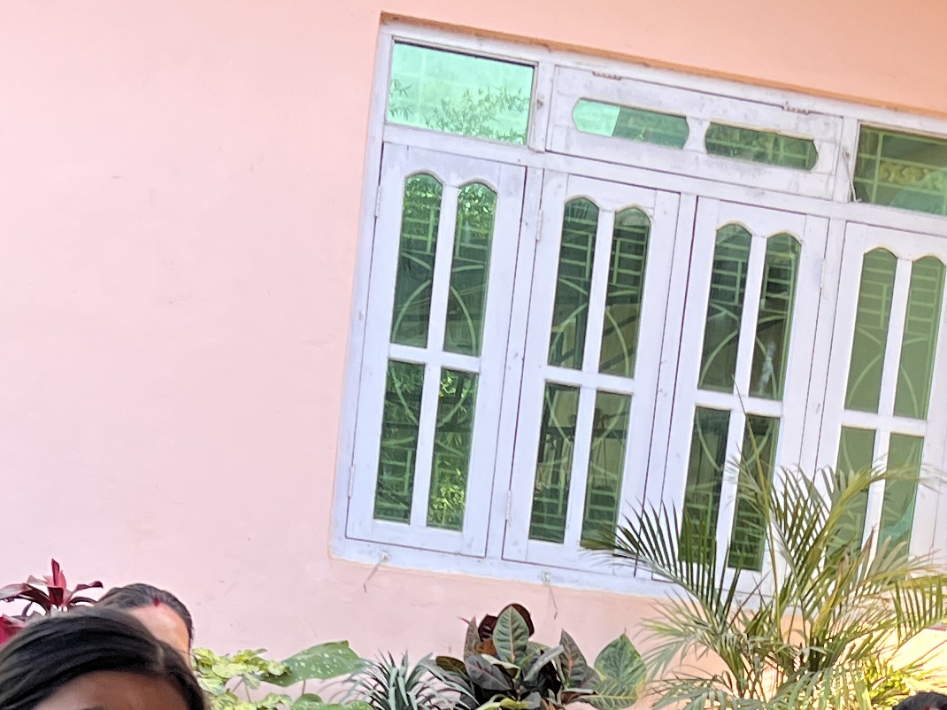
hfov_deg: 19.9
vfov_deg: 14.4
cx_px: 687
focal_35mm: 98
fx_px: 2680
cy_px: 930
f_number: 1.5
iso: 50
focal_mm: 5.7
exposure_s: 1/151
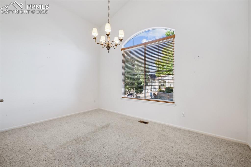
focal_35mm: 15
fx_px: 105
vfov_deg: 77.3
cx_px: 126
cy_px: 84
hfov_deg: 100.4
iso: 100
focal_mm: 15
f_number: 11
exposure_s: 1/8
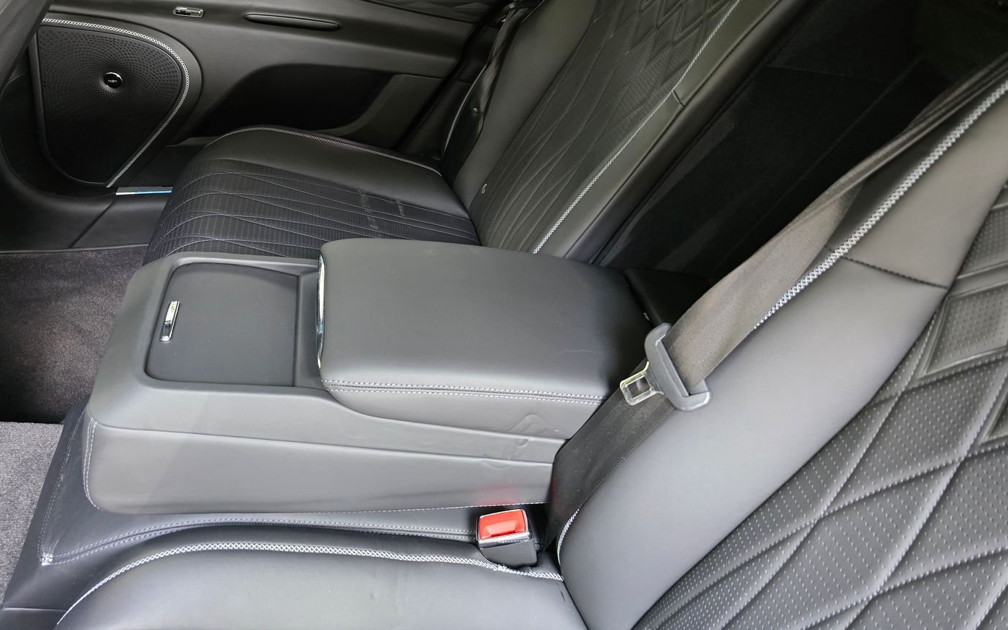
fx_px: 769
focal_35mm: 28
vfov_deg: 43.8
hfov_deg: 66.4
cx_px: 478
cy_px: 203
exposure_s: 1/60
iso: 1000
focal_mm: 6.3
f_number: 1.7
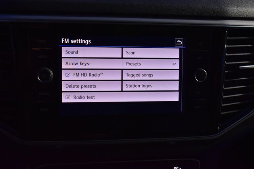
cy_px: 84
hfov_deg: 38.9
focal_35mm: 51
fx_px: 360
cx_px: 127
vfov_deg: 26.5
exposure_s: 1/15
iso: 1400
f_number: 6.3
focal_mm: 34
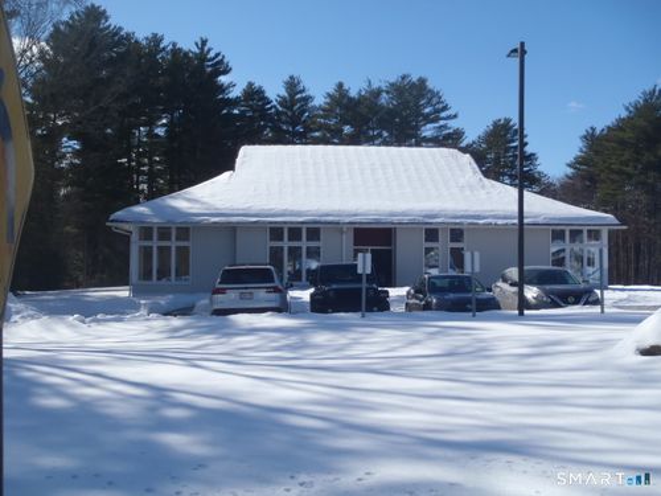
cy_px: 248
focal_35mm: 43
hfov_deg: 43.9
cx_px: 330
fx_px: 821
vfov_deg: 33.6
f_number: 13
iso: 80
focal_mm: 7.73
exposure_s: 1/100
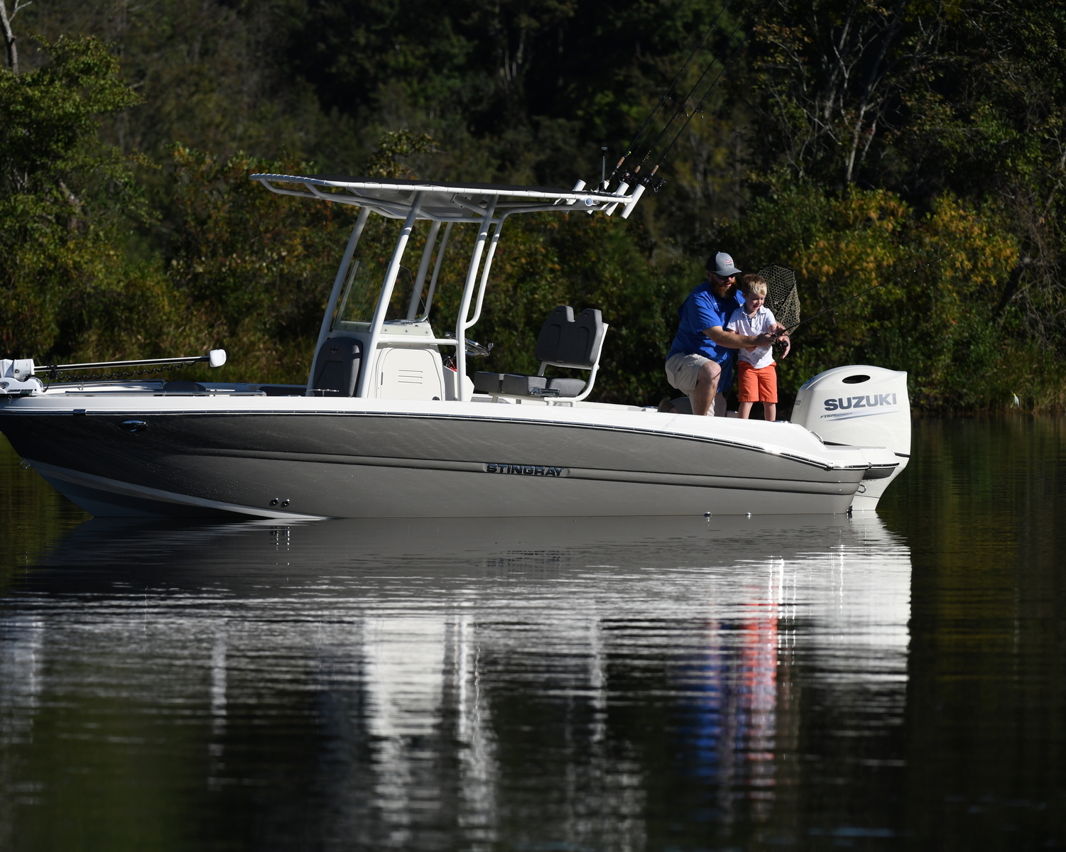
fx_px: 8958
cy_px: 369
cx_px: 376
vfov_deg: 5.4
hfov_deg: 6.8
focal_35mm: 284
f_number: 5.6
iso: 500
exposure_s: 1/4000
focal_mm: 220
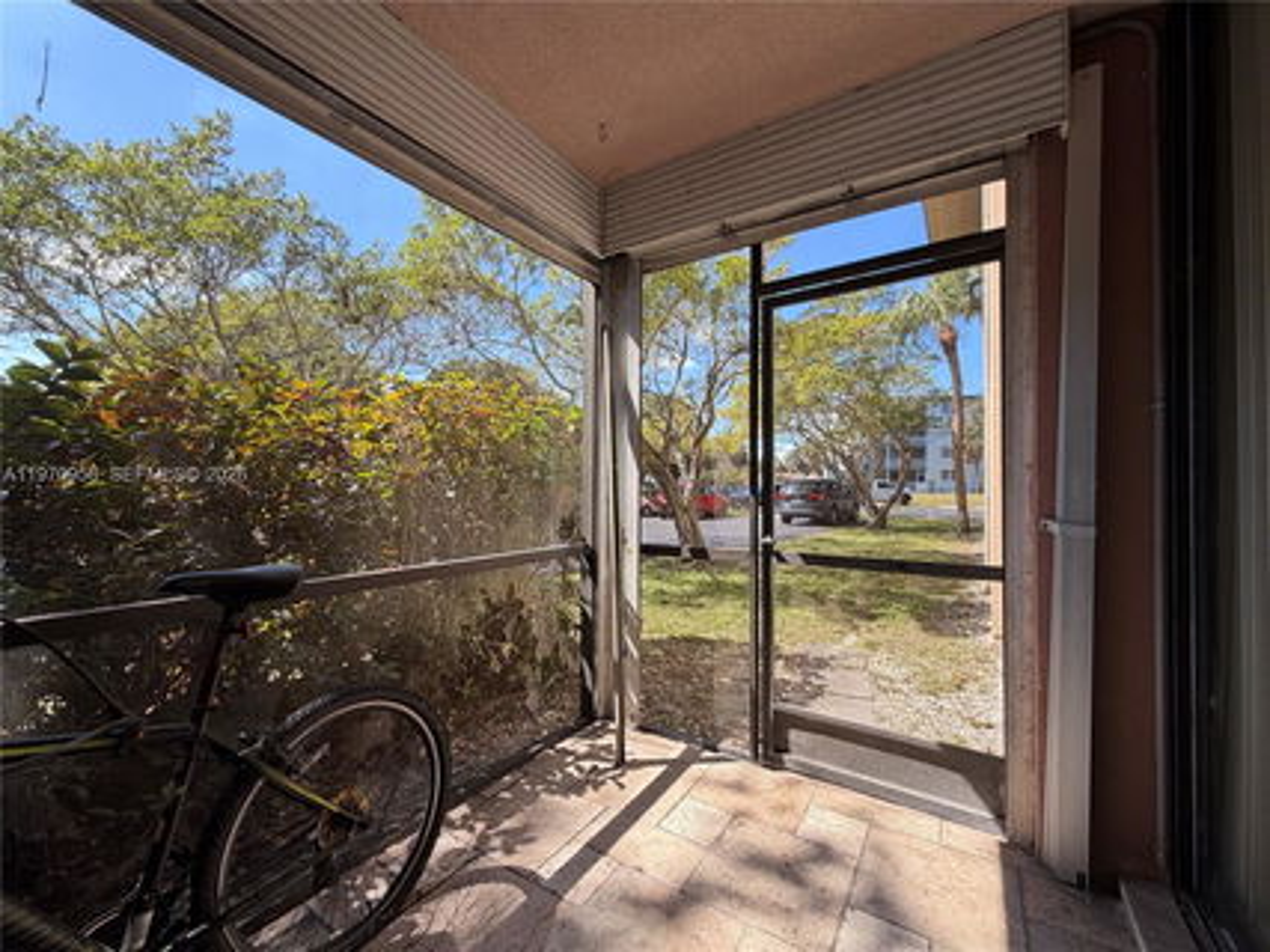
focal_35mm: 14
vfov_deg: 85.6
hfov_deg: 102.1
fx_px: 513
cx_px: 635
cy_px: 476
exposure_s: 1/486
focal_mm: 2.22
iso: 64
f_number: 2.2
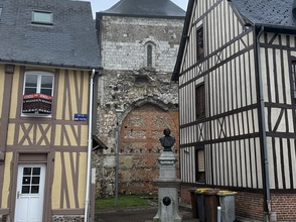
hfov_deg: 38.9
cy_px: 59
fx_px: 419
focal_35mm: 49
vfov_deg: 29.2
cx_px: 153
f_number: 1.78
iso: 80
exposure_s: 1/623
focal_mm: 6.86
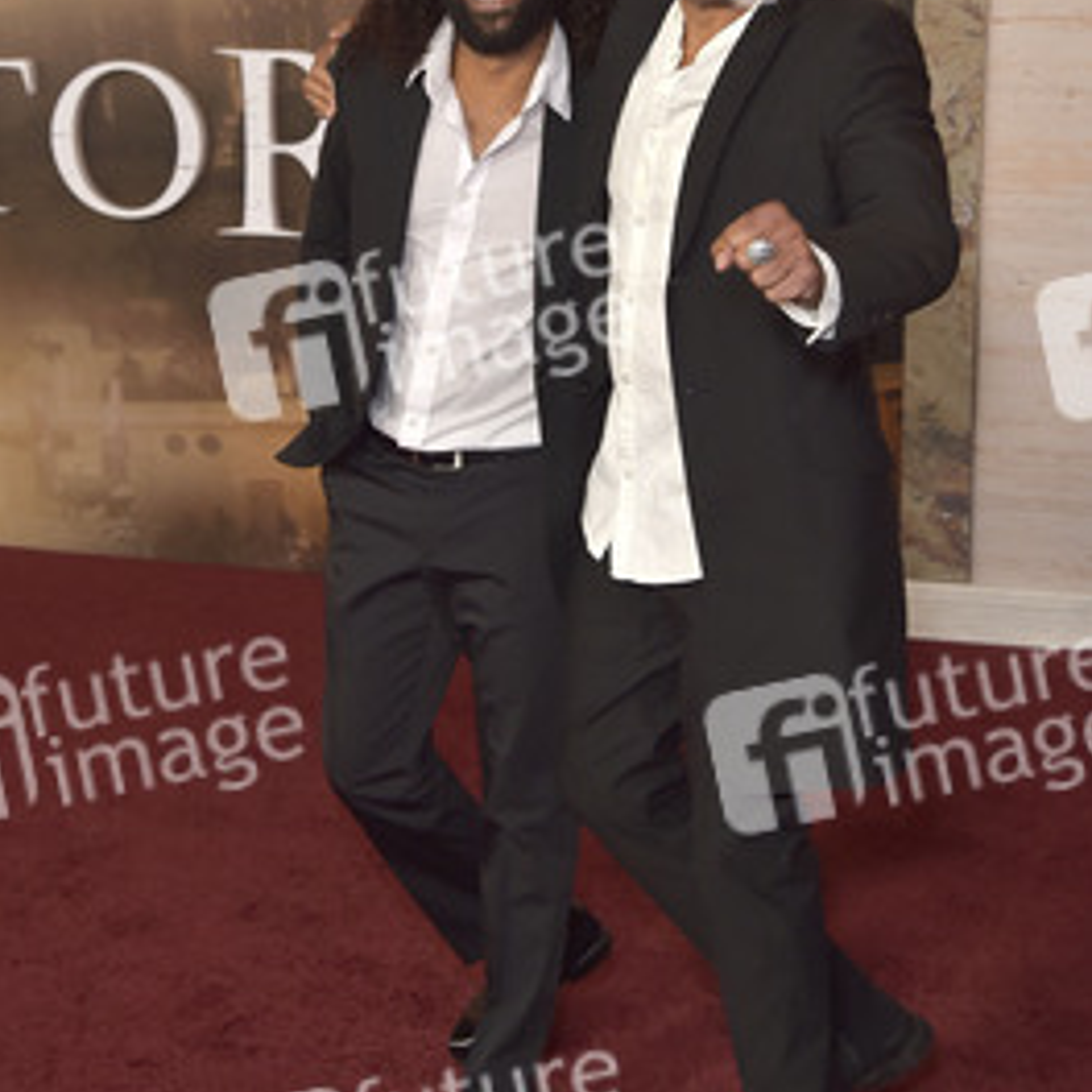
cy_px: 529
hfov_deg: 25.7
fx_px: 2391
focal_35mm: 67
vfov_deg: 25.7
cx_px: 544
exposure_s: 1/250
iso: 1000
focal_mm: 52
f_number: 5.6
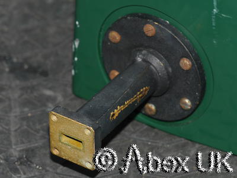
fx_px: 1917
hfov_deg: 7.1
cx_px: 118
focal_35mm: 280
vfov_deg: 5.3
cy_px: 89
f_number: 11
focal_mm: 140
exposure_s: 1/60
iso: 400
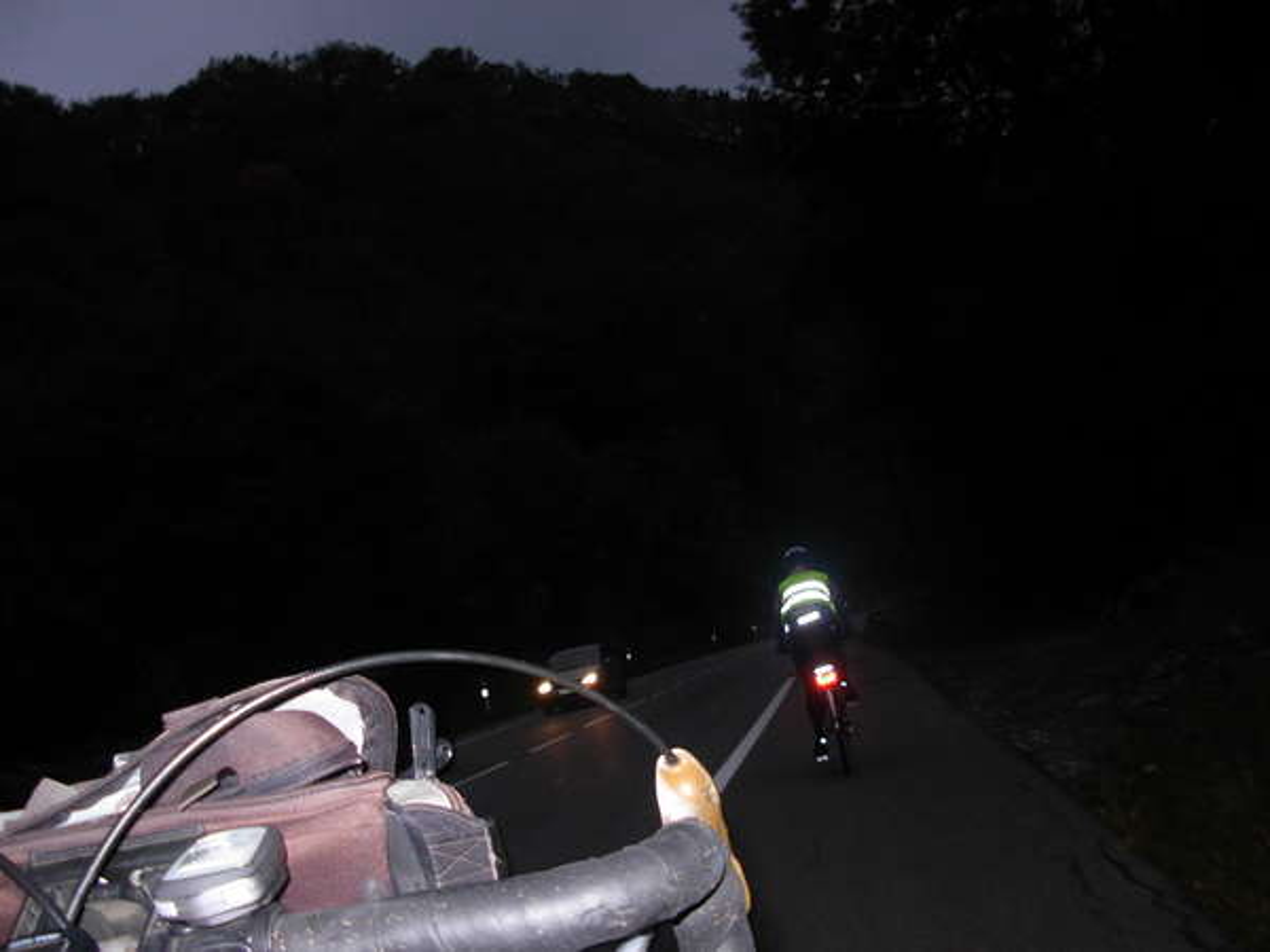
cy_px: 476
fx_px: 1394
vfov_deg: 37.7
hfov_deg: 49.0
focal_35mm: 38
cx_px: 635
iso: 125
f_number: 2.9
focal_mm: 6.3
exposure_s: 1/50.7
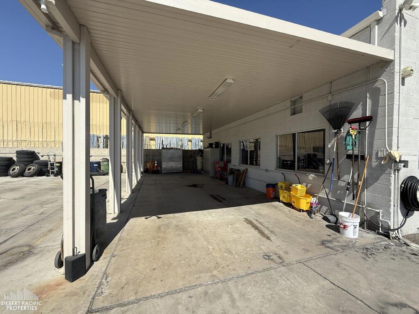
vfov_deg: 85.7
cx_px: 210
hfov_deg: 102.1
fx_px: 169
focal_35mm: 14
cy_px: 157
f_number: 2.2
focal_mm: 2.22
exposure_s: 1/1572
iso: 50
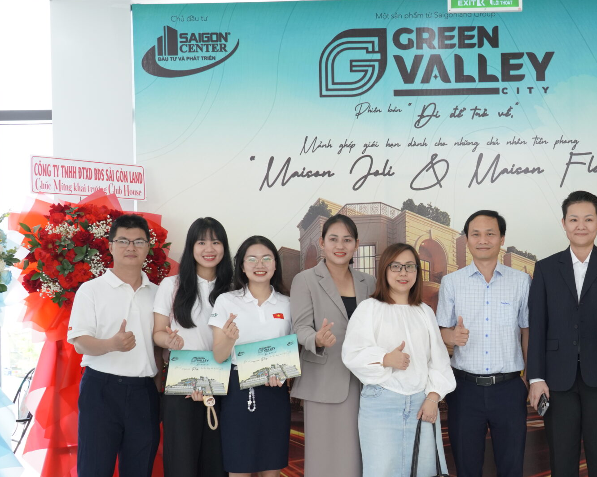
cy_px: 295
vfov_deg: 27.1
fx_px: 989
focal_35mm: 56
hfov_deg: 32.8
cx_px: 463
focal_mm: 31
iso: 1000
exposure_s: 1/160
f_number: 5.6
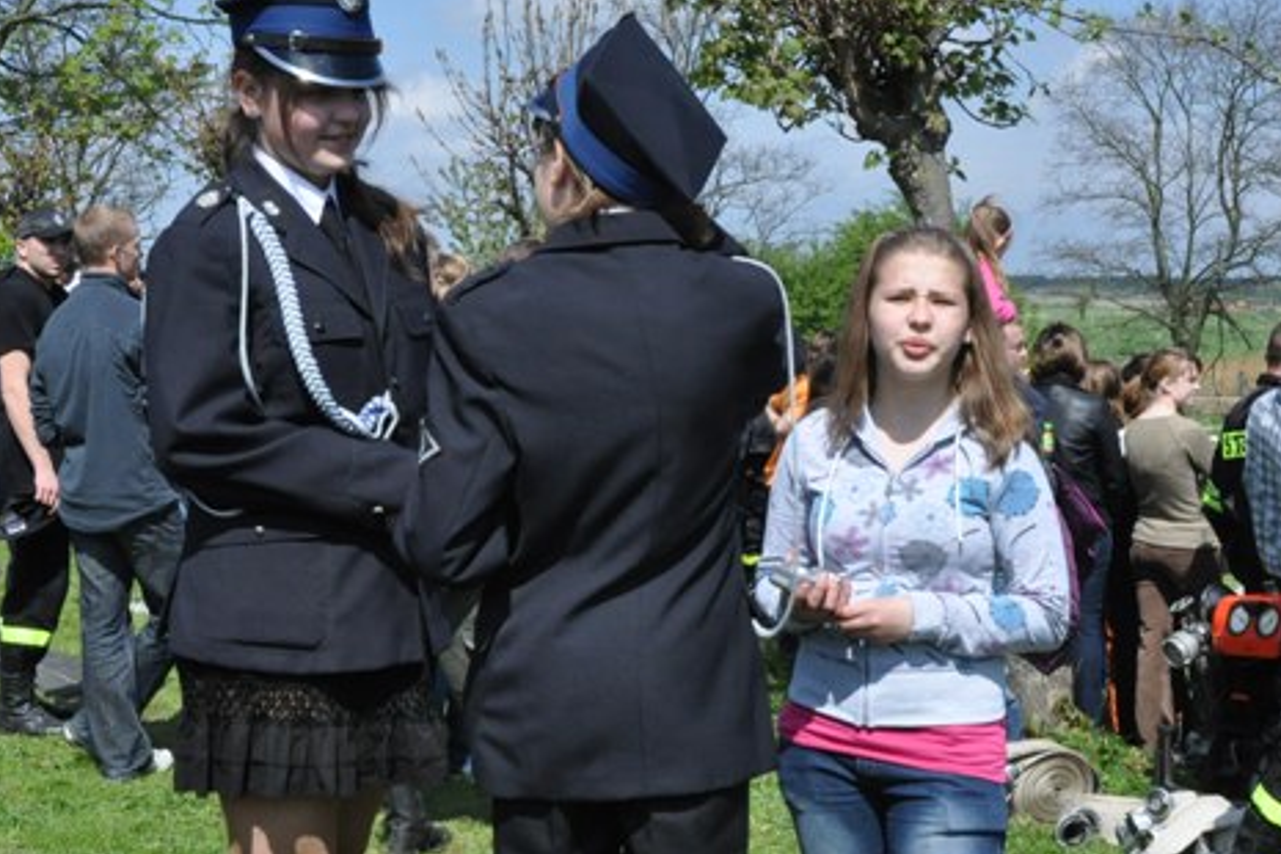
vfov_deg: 20.2
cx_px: 683
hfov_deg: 30.1
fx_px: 2384
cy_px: 618
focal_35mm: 67
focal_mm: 26
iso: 1000
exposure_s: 1/800
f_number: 14
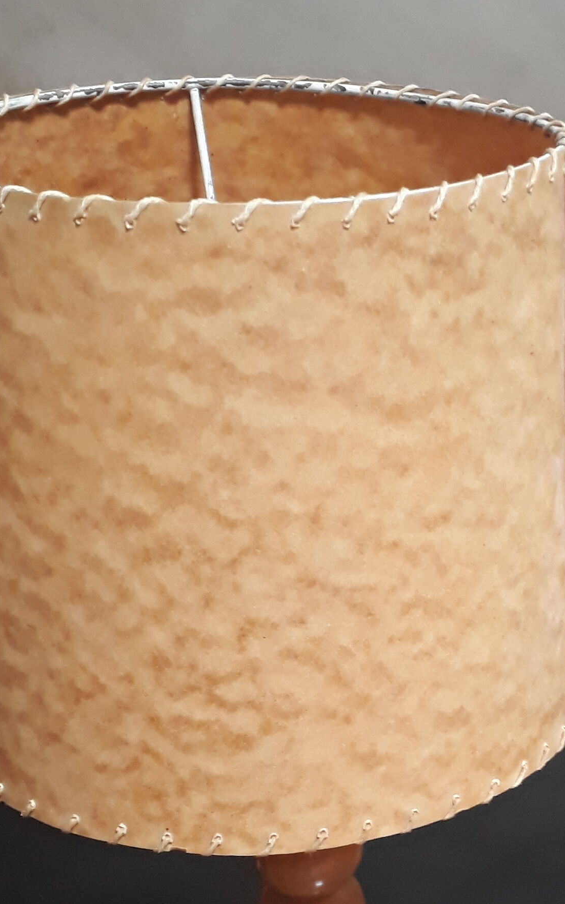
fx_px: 1651
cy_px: 734
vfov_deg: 29.9
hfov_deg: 19.1
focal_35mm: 67
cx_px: 505
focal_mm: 3.6
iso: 200
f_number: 1.9
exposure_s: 1/17
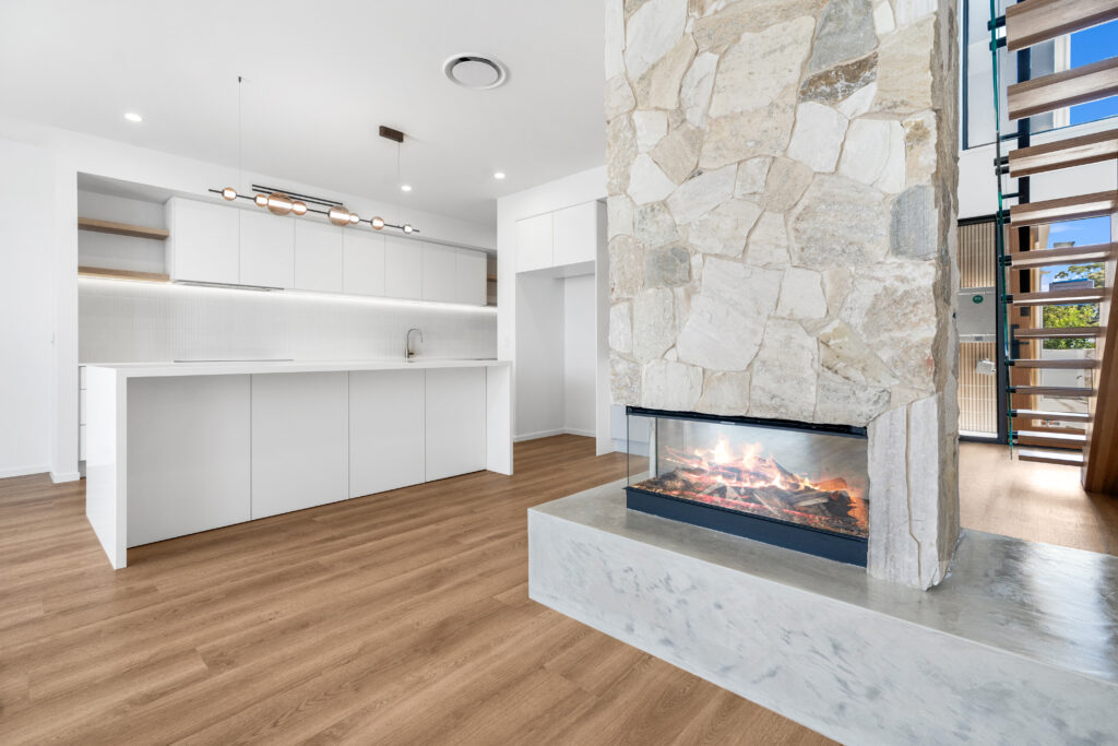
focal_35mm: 16
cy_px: 373
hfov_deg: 96.7
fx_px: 497
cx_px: 559
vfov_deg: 73.8
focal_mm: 16
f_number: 6.3
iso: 800
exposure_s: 1/800
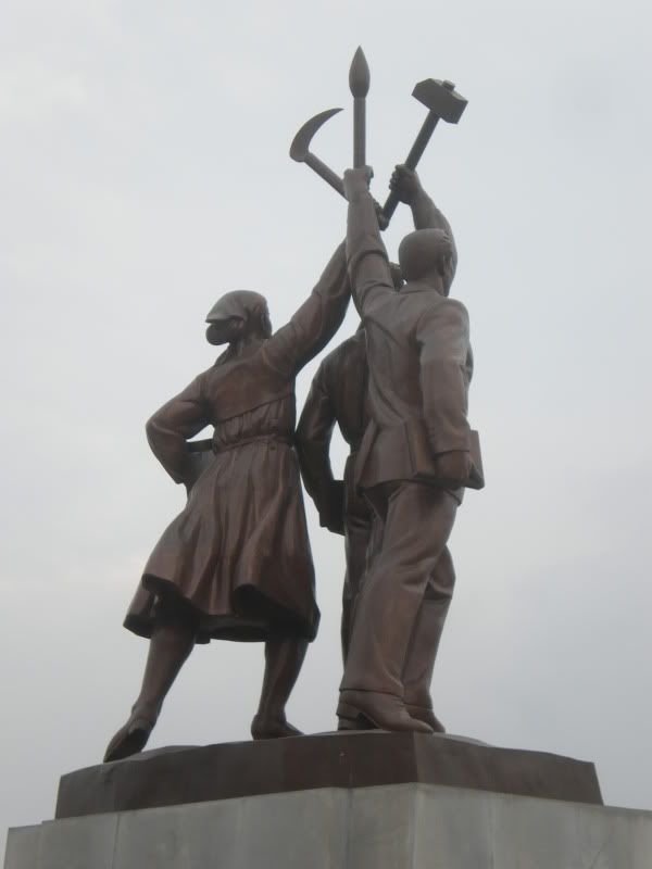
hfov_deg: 18.0
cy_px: 434
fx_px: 2059
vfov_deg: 23.8
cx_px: 326
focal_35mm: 82
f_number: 5.1
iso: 50
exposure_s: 1/100
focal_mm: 14.3
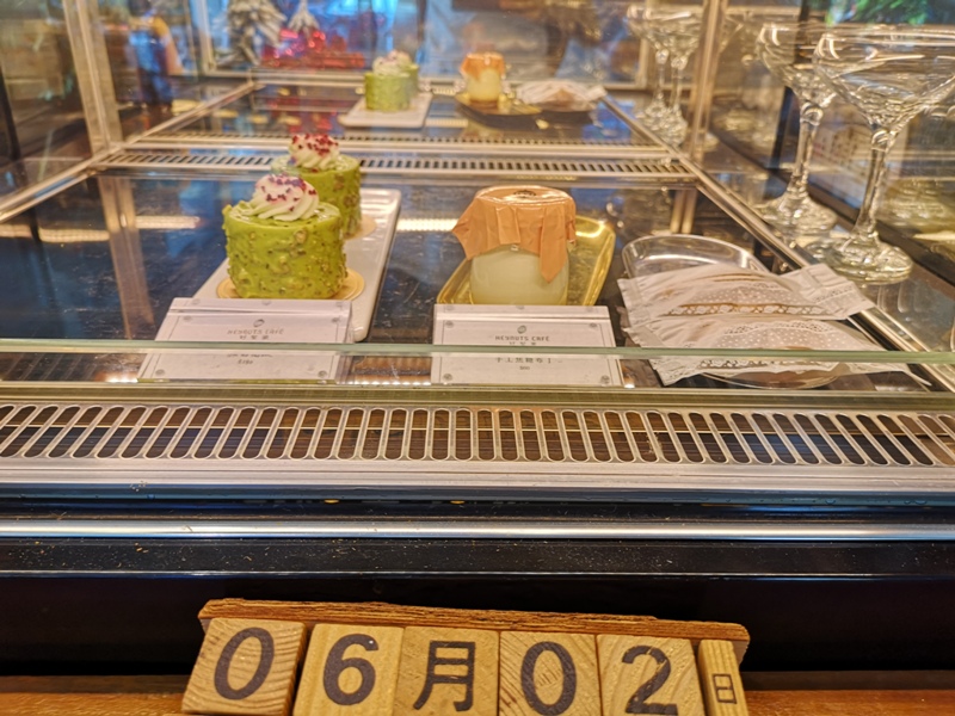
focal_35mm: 27
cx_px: 478
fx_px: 745
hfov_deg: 65.3
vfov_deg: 51.4
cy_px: 358
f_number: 1.8
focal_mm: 3.95
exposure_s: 1/120
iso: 64
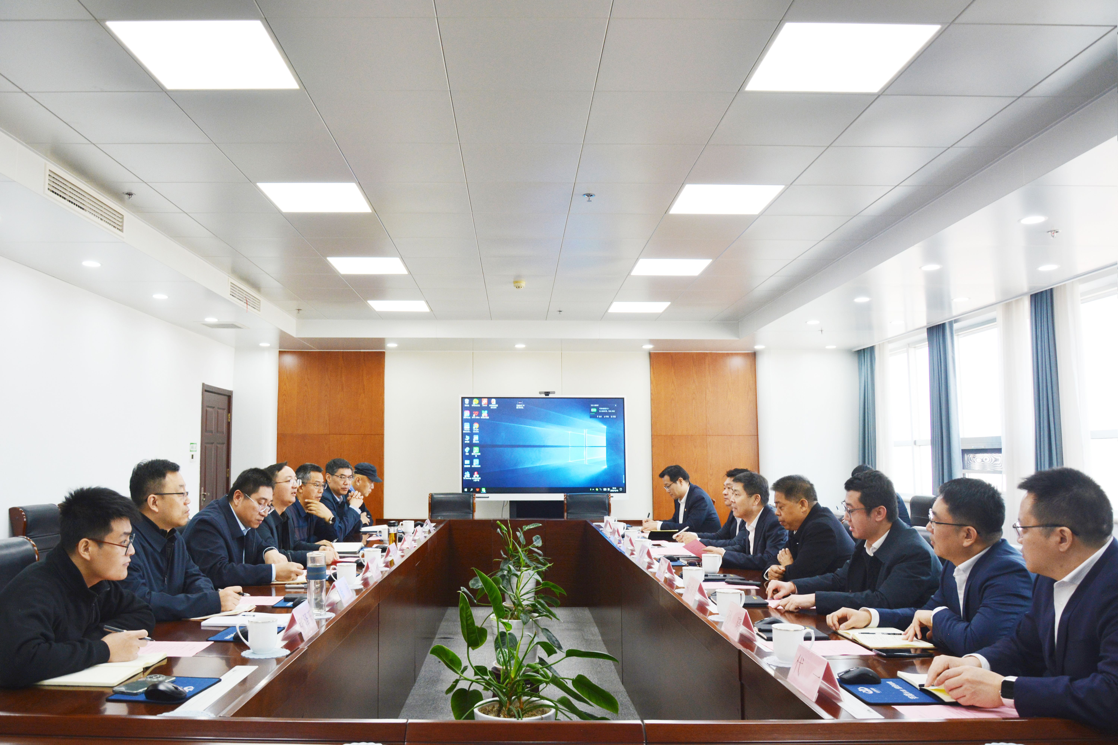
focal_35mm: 27
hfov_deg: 67.4
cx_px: 559
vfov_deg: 47.9
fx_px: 838
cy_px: 372
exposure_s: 1/100
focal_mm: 18
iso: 400
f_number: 5
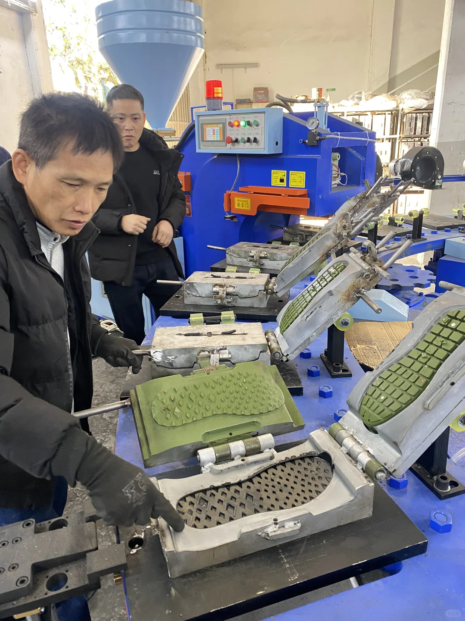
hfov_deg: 53.1
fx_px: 466
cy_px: 310
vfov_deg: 67.3
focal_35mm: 26
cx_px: 232
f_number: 1.8
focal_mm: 4.25
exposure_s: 1/50
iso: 160
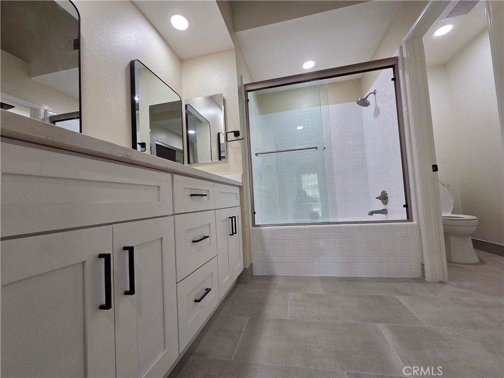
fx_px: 189
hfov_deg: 106.2
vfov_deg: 89.9
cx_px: 252
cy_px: 189
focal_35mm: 13
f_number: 2.2
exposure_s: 1/120
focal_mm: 2.2
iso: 250
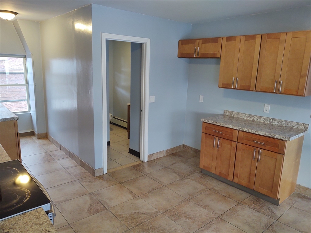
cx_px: 156
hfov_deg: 65.3
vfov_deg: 51.4
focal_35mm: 27
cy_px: 116
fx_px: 243
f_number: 1.7
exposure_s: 1/60
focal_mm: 4.75
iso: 141
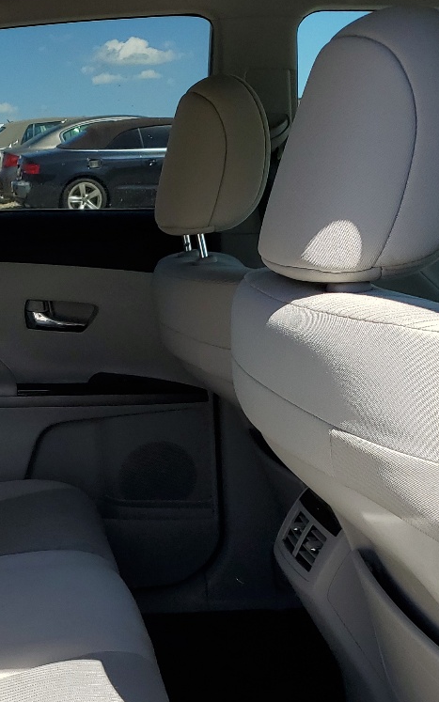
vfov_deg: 33.7
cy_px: 542
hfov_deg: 20.7
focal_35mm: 59
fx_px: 1129
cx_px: -75
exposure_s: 1/2000
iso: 50
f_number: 1.5
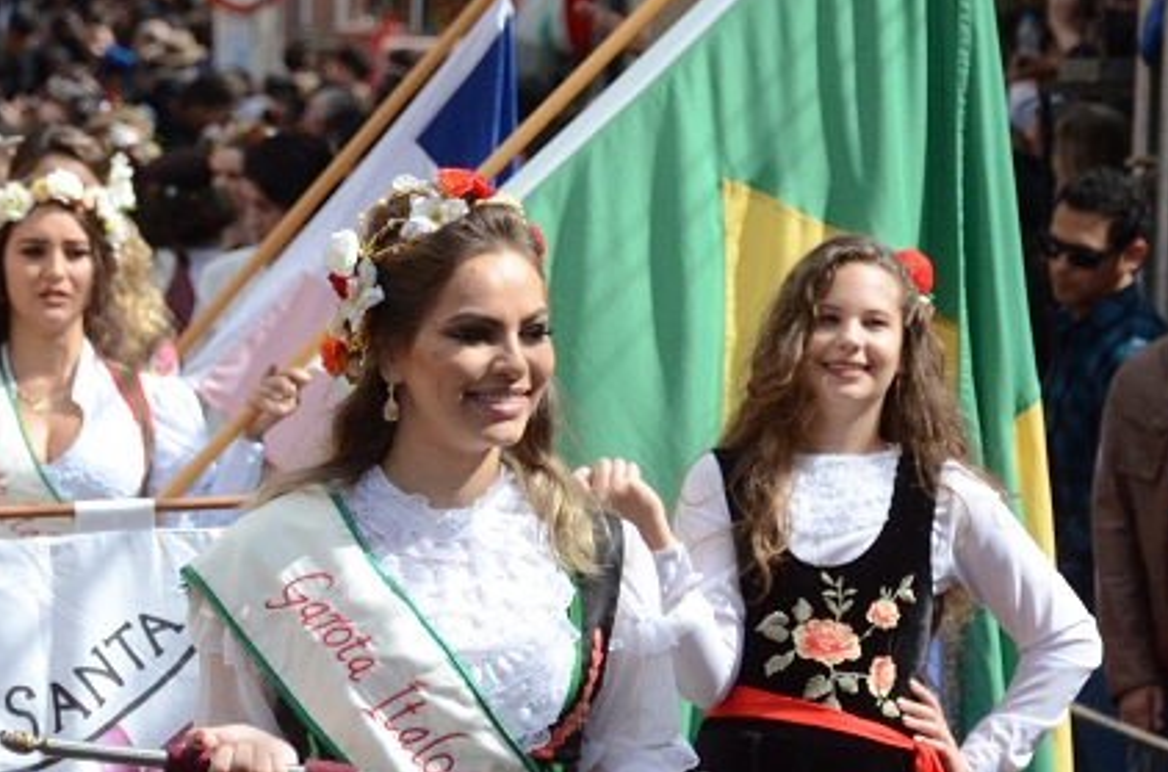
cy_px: 340
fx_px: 12368
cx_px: 415
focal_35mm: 382
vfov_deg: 3.6
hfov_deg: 5.4
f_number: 5.6
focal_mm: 105
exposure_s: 1/8000
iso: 1600
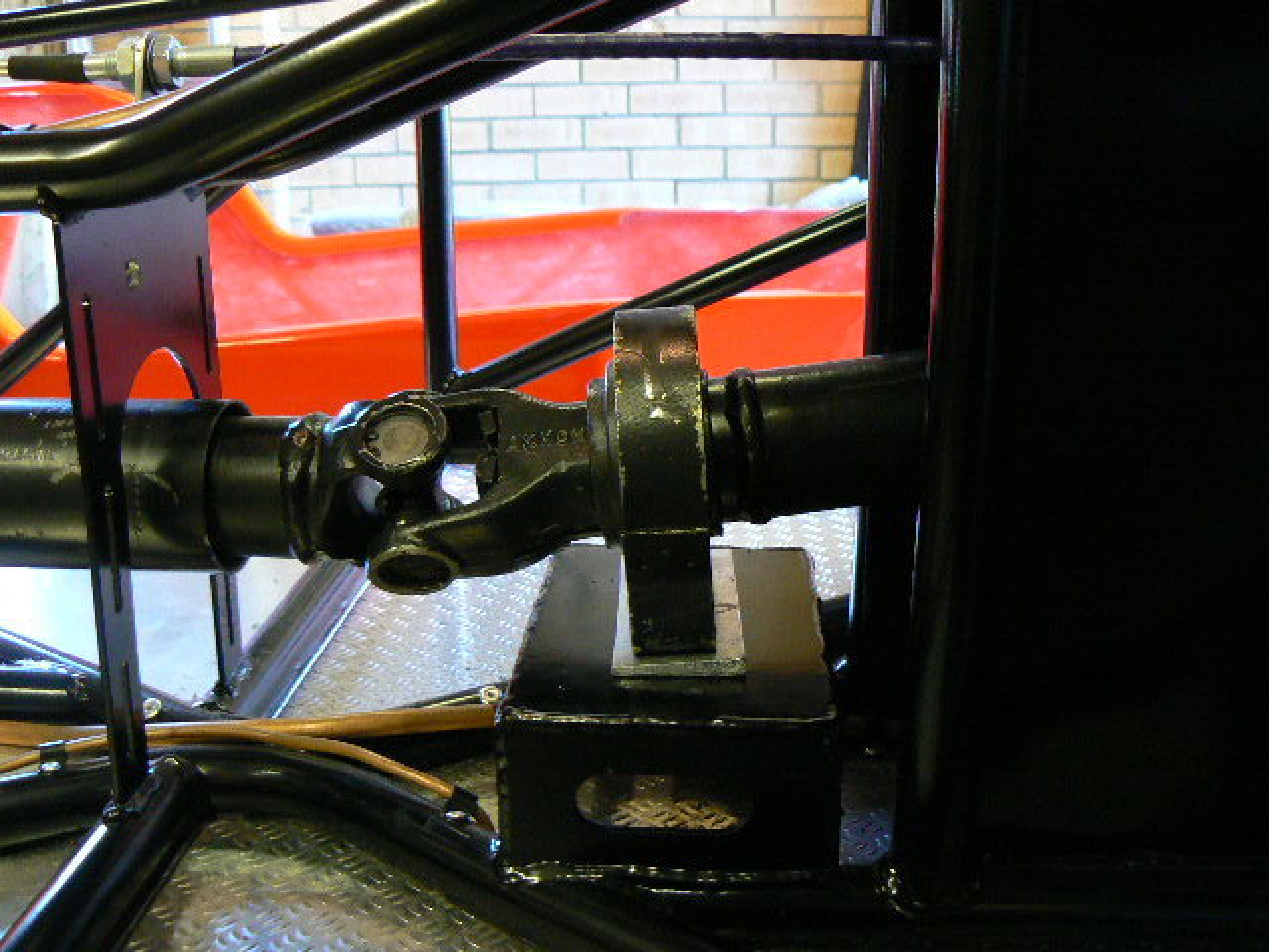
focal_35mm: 36
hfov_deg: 51.4
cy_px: 476
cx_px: 634
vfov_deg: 39.7
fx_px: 1320
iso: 200
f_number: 2.8
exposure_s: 1/8
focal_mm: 6
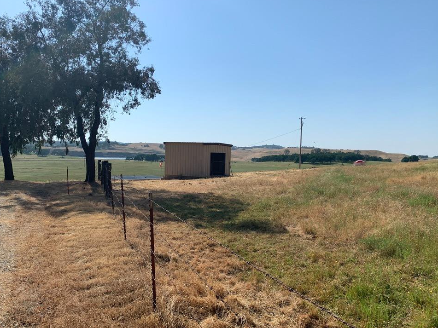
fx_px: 354
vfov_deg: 49.7
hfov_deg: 63.4
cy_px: 171
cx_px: 222
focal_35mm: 28
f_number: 1.8
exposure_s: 1/4098
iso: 25
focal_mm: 4.25
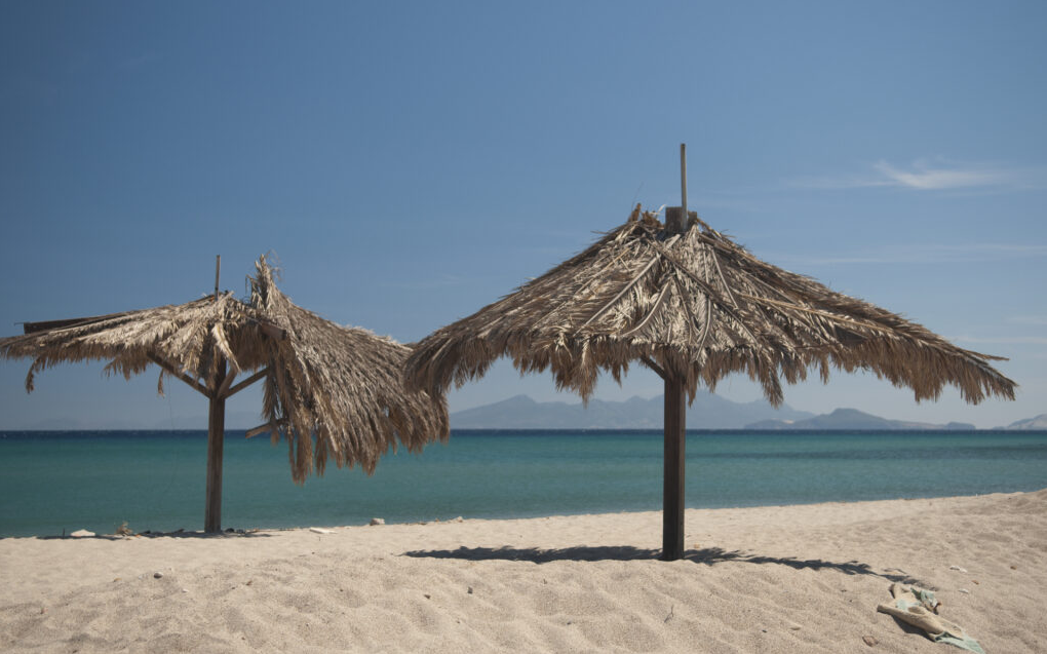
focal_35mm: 46
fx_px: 1312
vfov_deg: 28.0
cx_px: 525
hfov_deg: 43.5
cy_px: 332
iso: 100
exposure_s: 1/1000
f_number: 2.8
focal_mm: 30
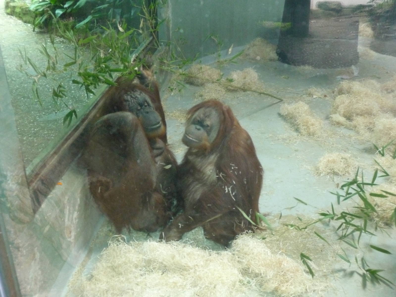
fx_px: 458
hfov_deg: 46.8
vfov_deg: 36.0
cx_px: 198
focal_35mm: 40
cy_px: 148
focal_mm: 6.7
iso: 500
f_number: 3.9
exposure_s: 1/30
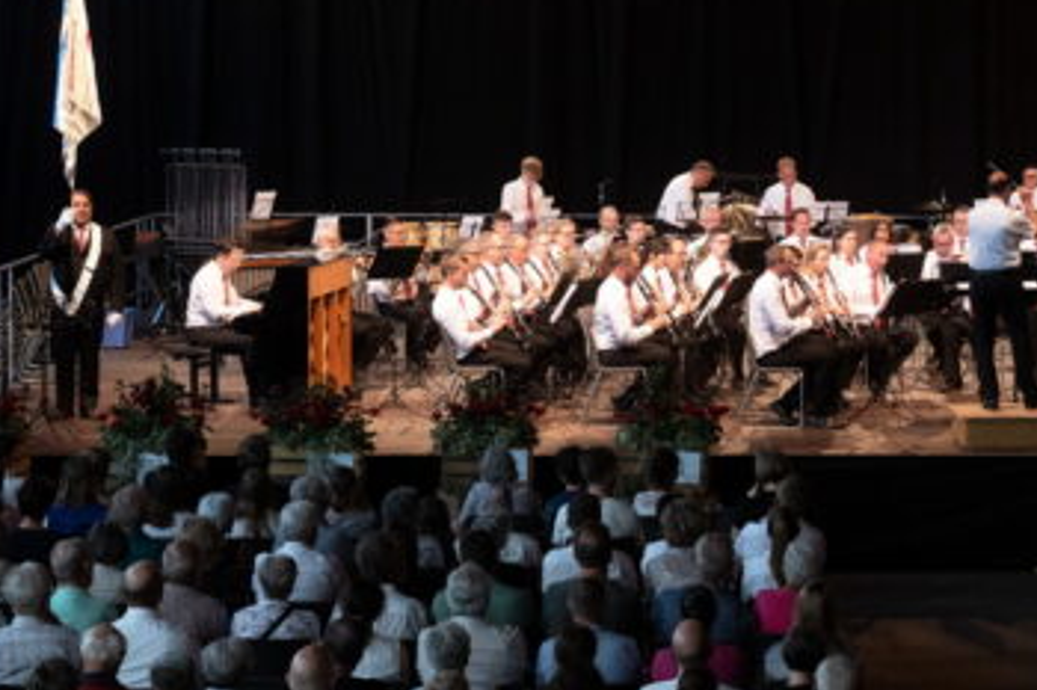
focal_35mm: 104
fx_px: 2994
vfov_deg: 13.1
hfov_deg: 19.3
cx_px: 936
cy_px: 173
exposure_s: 1/125
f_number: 8
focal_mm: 56
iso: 4000
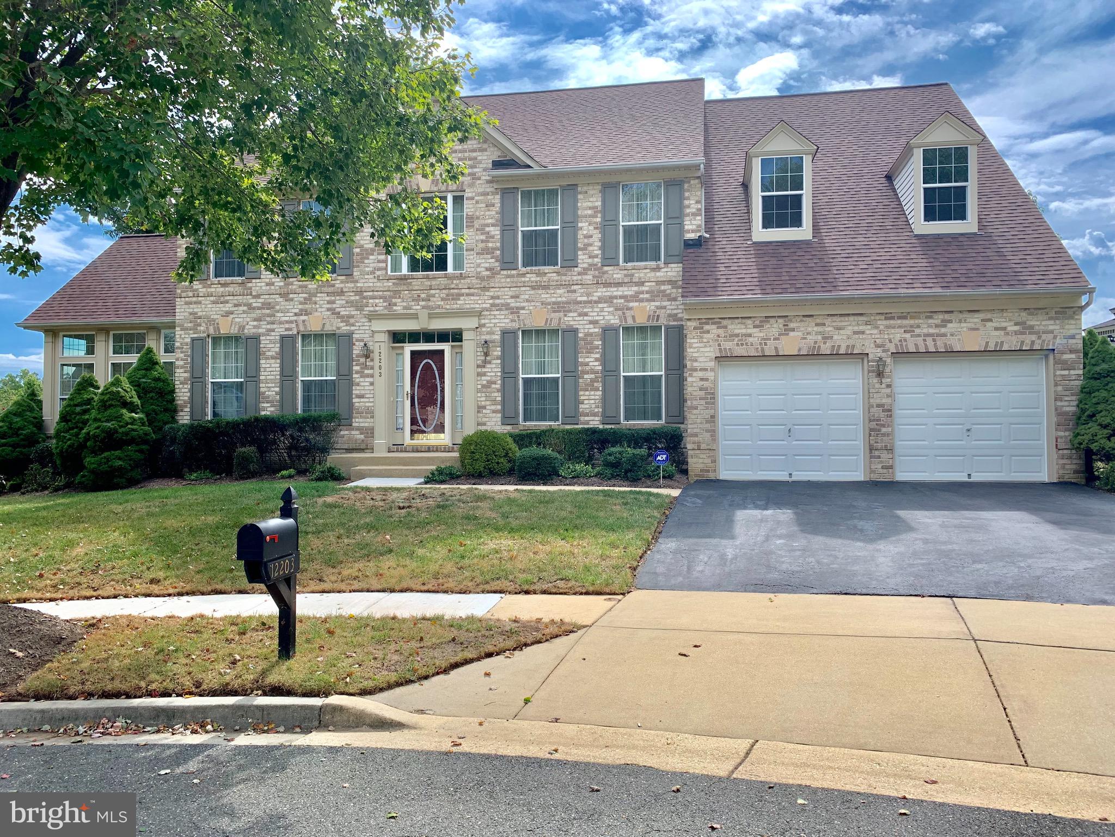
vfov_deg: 53.1
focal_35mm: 26
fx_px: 837
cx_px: 558
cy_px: 418
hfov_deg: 67.3
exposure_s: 1/1235
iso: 25
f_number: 1.8
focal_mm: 4.25
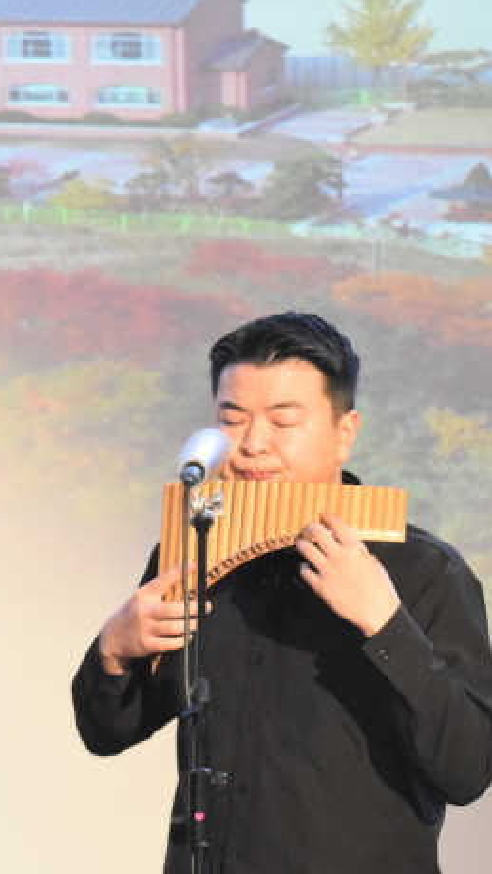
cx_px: 289
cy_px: 570
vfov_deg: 11.4
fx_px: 4360
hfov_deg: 6.5
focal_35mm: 188
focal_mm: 55
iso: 5000
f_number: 5.6
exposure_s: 1/60
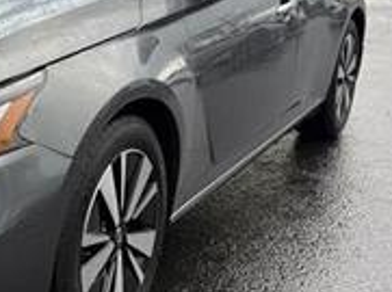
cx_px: -69
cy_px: 117
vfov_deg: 21.8
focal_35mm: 67
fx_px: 757
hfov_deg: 26.1
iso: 80
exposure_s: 1/1230
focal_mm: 6.76
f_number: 1.78
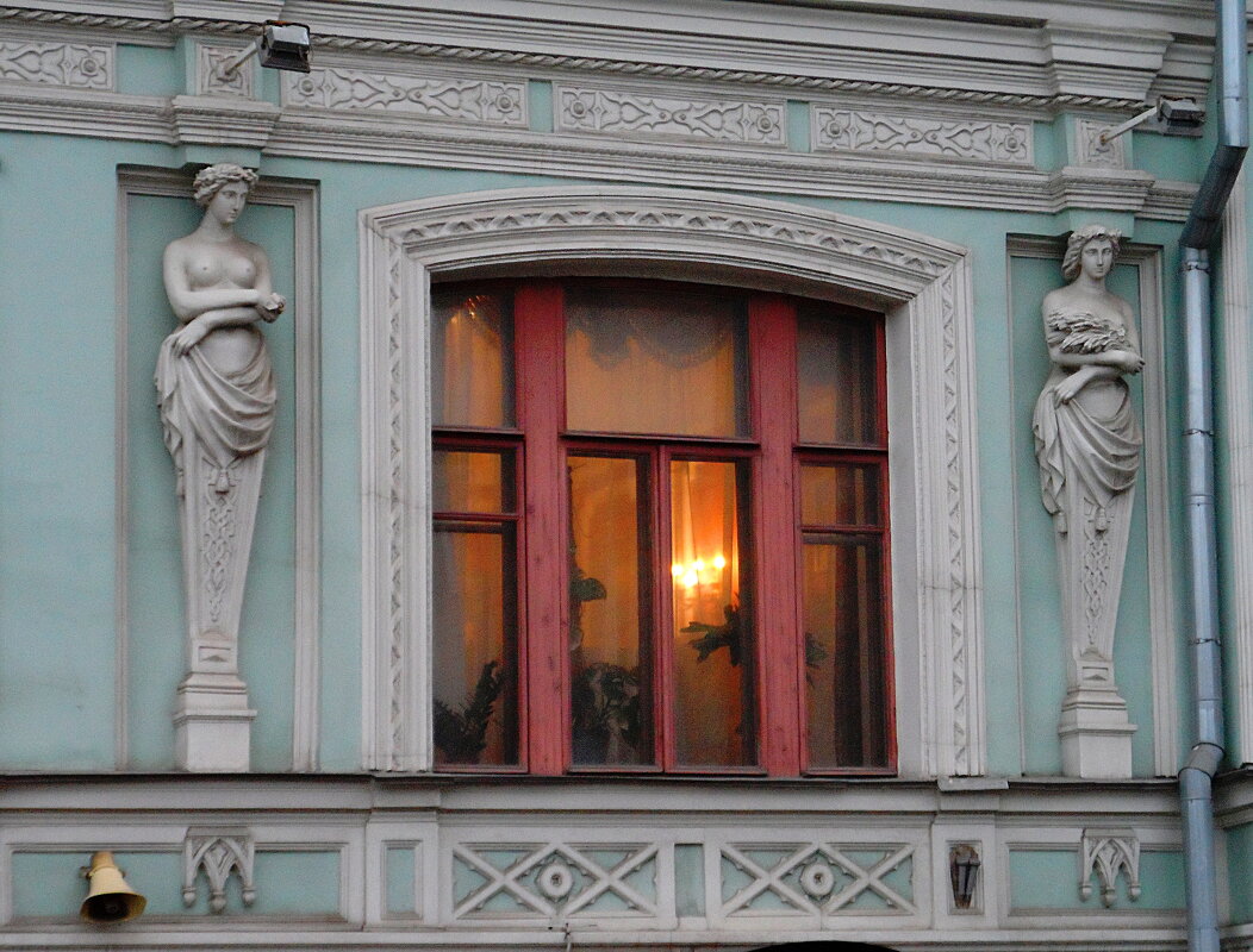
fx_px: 4366
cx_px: 626
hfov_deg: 16.3
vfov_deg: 12.5
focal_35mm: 120
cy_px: 476
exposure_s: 1/45
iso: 400
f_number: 4.6
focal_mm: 19.5
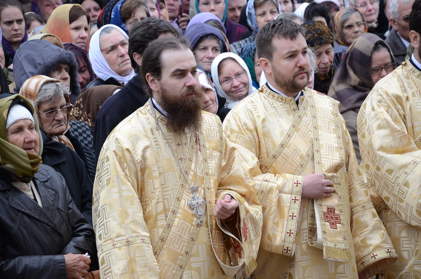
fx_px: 1837
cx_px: 210
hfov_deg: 13.1
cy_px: 140
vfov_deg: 8.7
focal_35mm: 158
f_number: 6.3
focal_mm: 105
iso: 500
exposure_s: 1/125
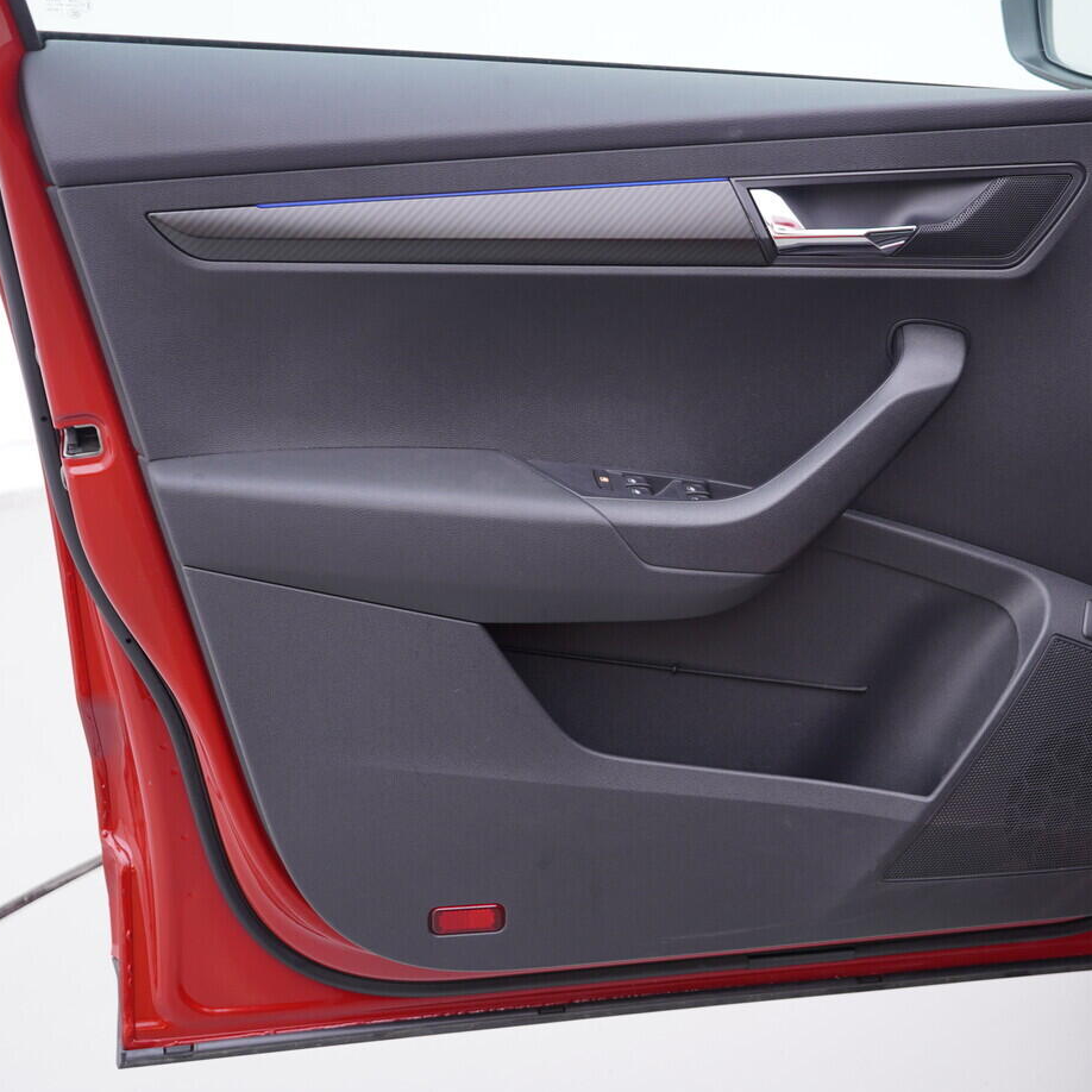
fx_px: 1713
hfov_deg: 35.1
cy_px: 556
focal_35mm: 48
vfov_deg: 35.4
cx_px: 704
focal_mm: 24
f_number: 2.8
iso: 125
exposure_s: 1/40
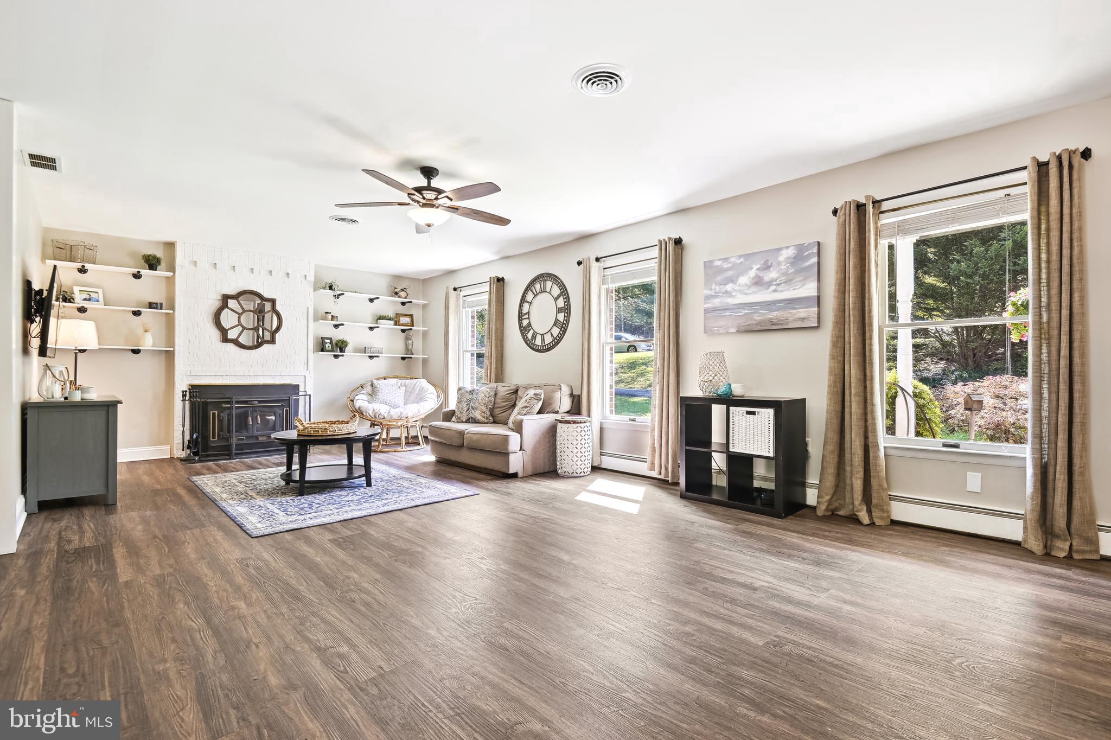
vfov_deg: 73.7
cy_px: 370
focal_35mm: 16
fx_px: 494
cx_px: 556
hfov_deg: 96.8
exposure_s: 1/60
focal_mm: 16
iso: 160
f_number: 8
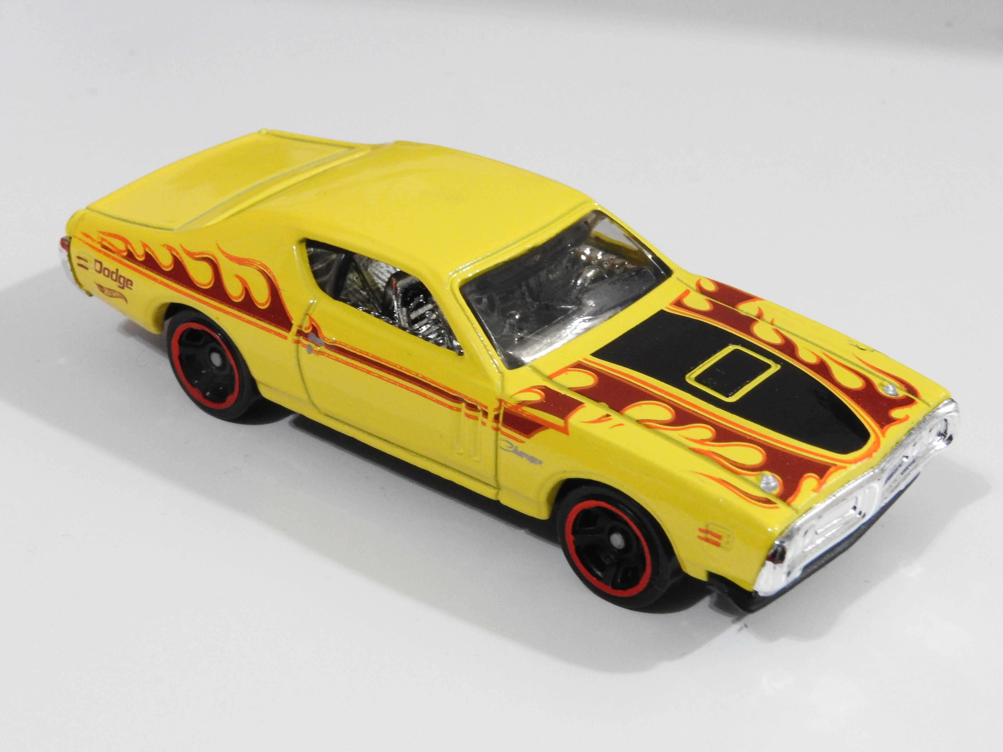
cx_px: 502
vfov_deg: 18.4
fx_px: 2318
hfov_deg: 24.4
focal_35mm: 80
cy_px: 376
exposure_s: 1/10
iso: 800
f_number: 8
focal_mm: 14.3
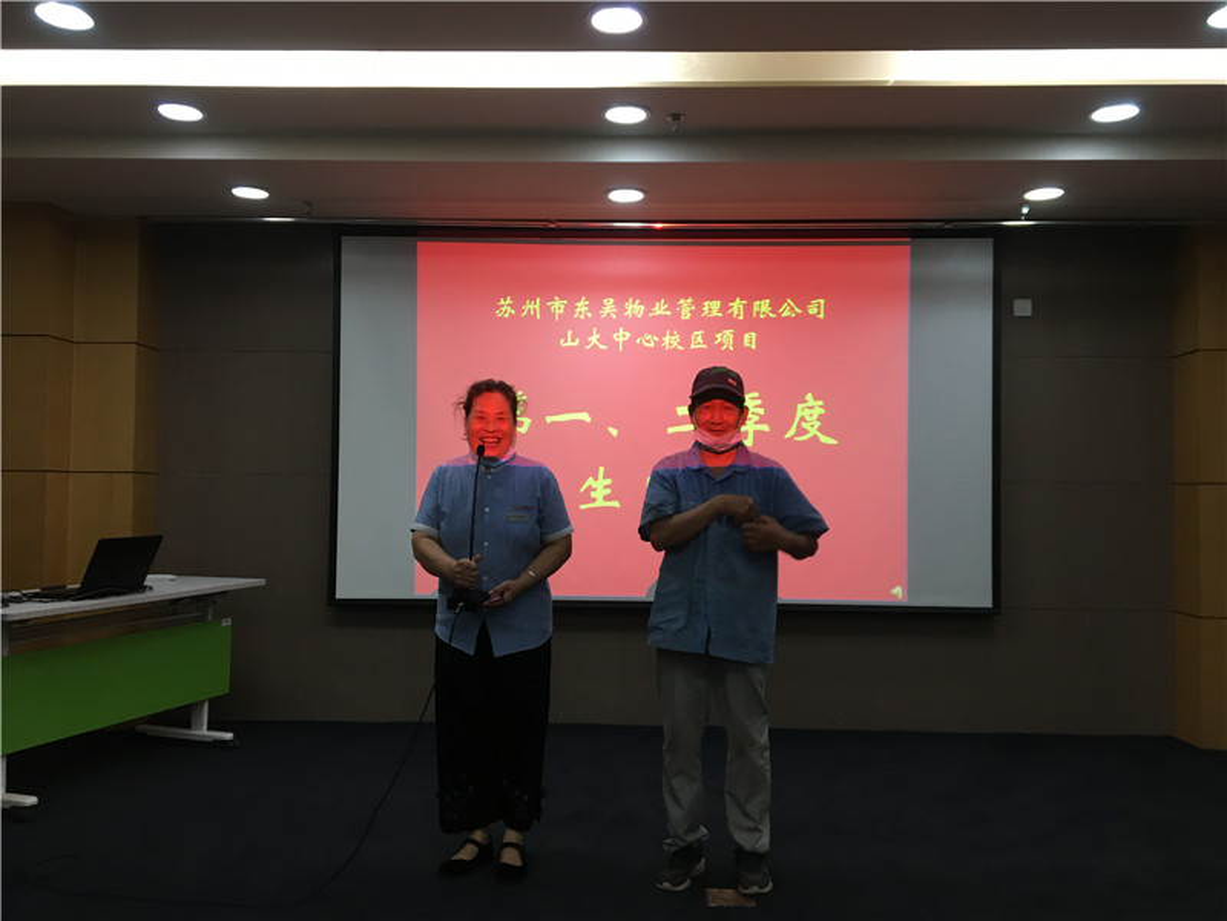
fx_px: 1028
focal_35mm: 29
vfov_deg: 48.2
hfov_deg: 61.7
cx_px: 614
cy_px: 460
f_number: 2.2
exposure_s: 1/33
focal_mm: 4.15
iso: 100
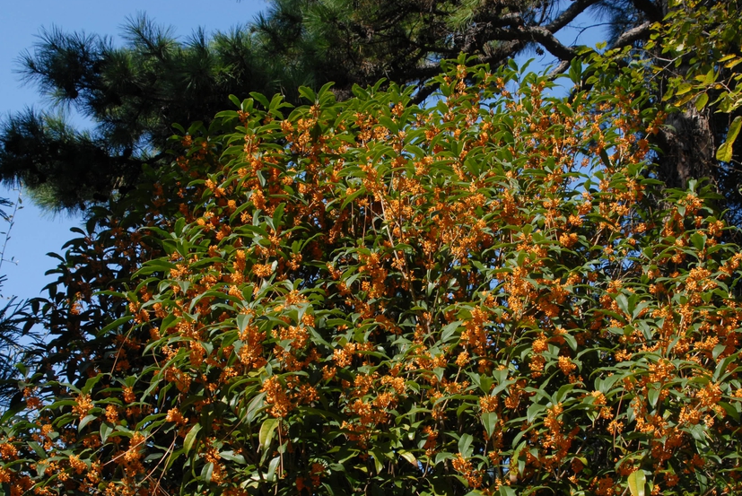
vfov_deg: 26.0
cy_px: 305
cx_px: 409
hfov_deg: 38.1
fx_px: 1073
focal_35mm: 52
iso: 400
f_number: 9
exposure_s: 1/320
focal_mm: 28
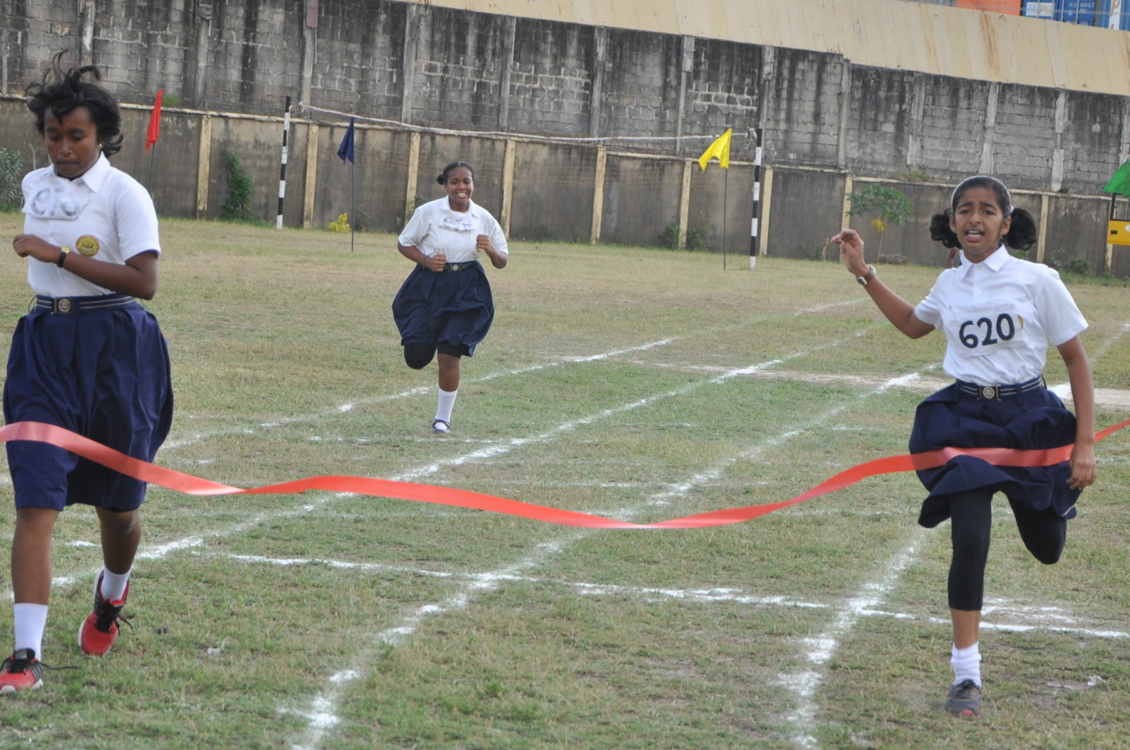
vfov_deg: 10.1
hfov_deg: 15.2
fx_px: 4232
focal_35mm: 135
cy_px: 331
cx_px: 594
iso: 200
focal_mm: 62
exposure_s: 1/500
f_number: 5.6
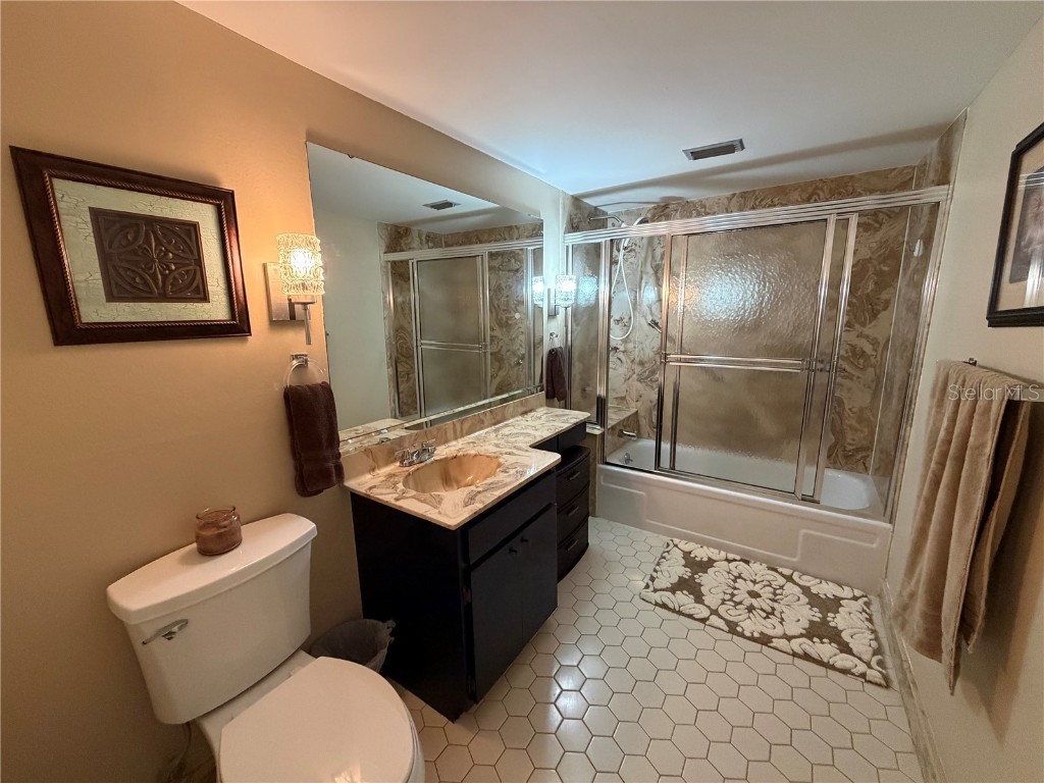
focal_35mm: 14
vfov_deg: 85.7
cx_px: 522
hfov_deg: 102.1
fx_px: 422
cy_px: 392
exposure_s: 1/60
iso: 500
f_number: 2.2
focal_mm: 2.22
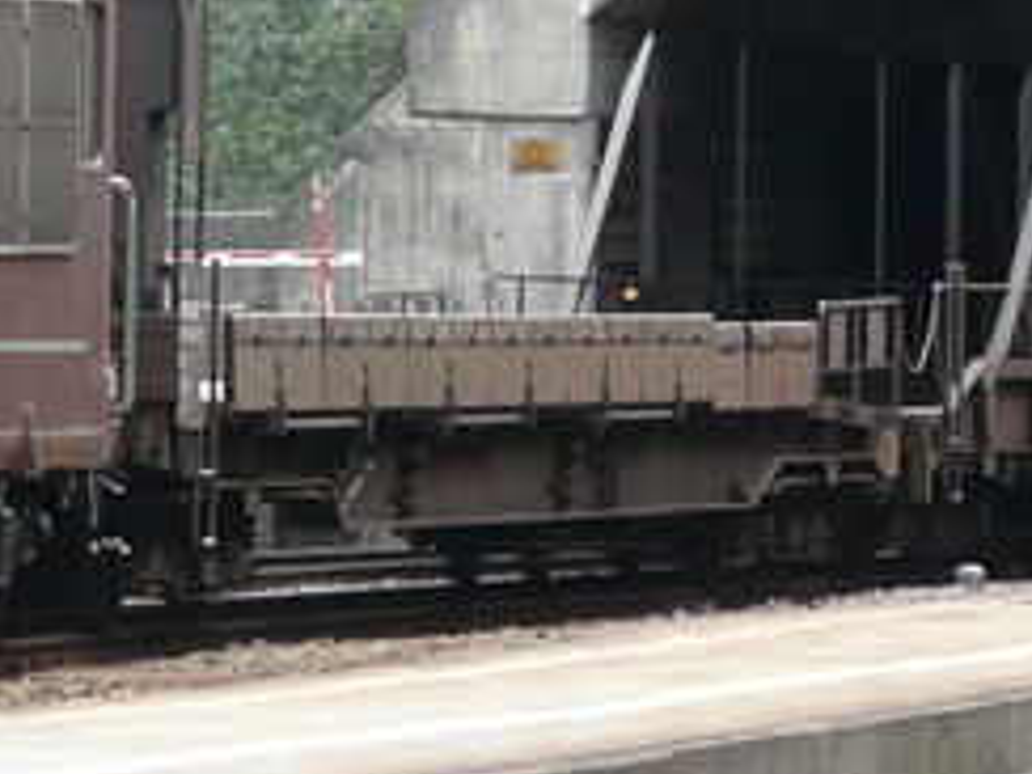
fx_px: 20064
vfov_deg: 2.2
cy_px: 296
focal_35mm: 673
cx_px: 656
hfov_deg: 2.9
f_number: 3.6
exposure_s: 1/200
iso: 200
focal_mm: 27
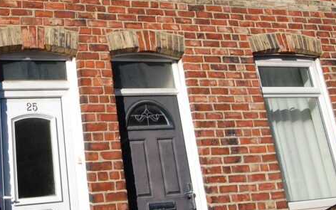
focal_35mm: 45
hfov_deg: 39.2
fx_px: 409
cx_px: -4
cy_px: 28
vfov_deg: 27.9
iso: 800
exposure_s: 1/800
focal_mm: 11.5
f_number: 14
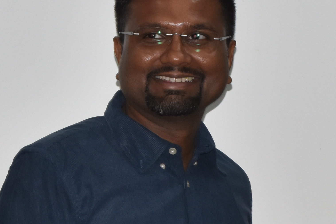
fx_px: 3883
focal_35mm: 416
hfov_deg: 4.9
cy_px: 213
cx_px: 431
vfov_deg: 3.3
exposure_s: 1/100
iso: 800
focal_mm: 70
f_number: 6.3
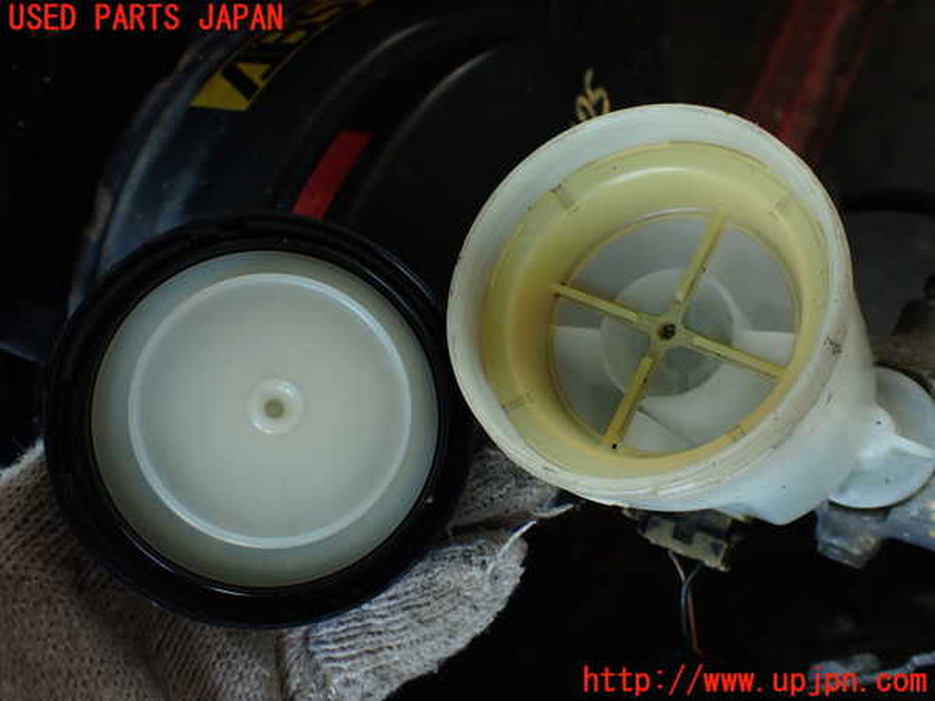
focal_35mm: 32
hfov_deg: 56.8
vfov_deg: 44.2
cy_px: 350
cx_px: 468
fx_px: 864
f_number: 2.4
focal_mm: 5.79
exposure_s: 1/50
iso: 200
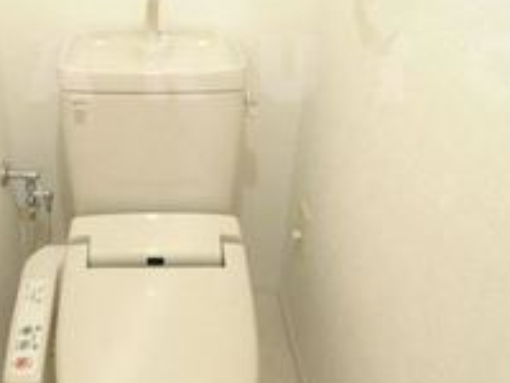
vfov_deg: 37.2
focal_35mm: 37
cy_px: 71
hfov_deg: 48.9
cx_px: 153
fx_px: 545
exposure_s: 1/30
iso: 1600
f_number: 4.5
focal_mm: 8
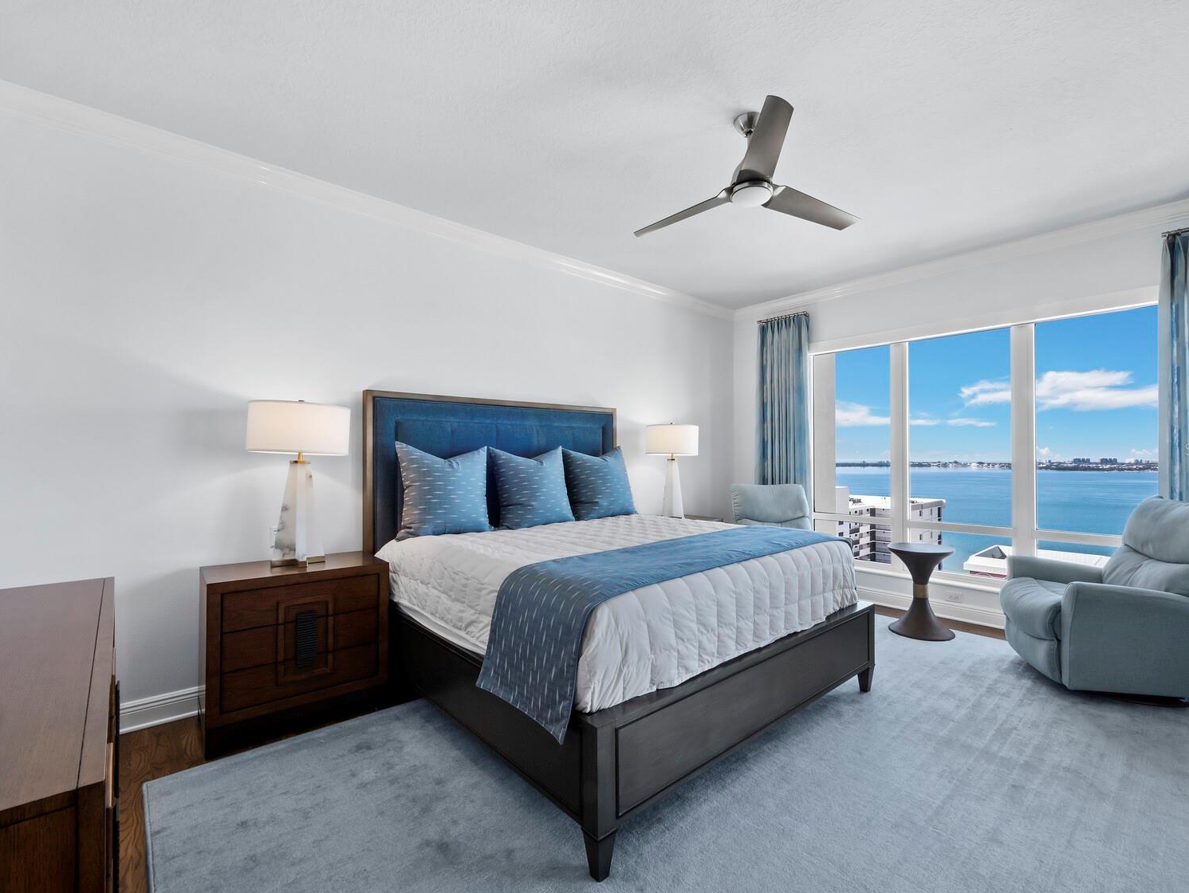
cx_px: 623
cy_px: 449
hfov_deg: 98.1
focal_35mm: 15
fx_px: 516
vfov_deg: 81.8
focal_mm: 7
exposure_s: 1/4
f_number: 14
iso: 320
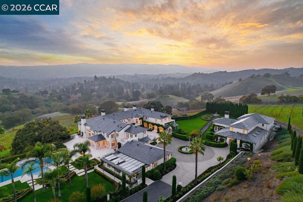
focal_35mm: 22
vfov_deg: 57.2
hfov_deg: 78.6
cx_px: 152
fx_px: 185
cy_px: 101
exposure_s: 1/400
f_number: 2.8
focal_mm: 8.38
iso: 110
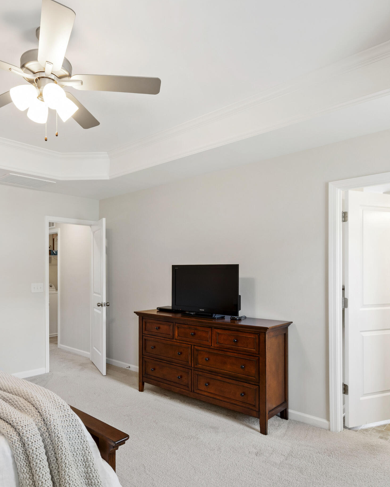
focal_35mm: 23
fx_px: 332
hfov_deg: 59.8
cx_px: 137
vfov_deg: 72.5
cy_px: 262
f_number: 8
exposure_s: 1/2.5
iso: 100
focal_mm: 10
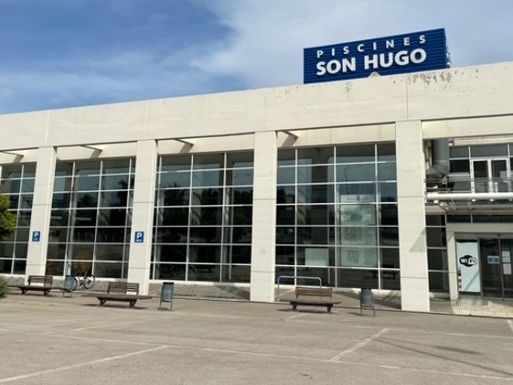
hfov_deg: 56.4
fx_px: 474
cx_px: 307
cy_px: 153
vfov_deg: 43.9
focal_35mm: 32
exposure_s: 1/6897
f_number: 1.6
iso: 32
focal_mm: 4.2
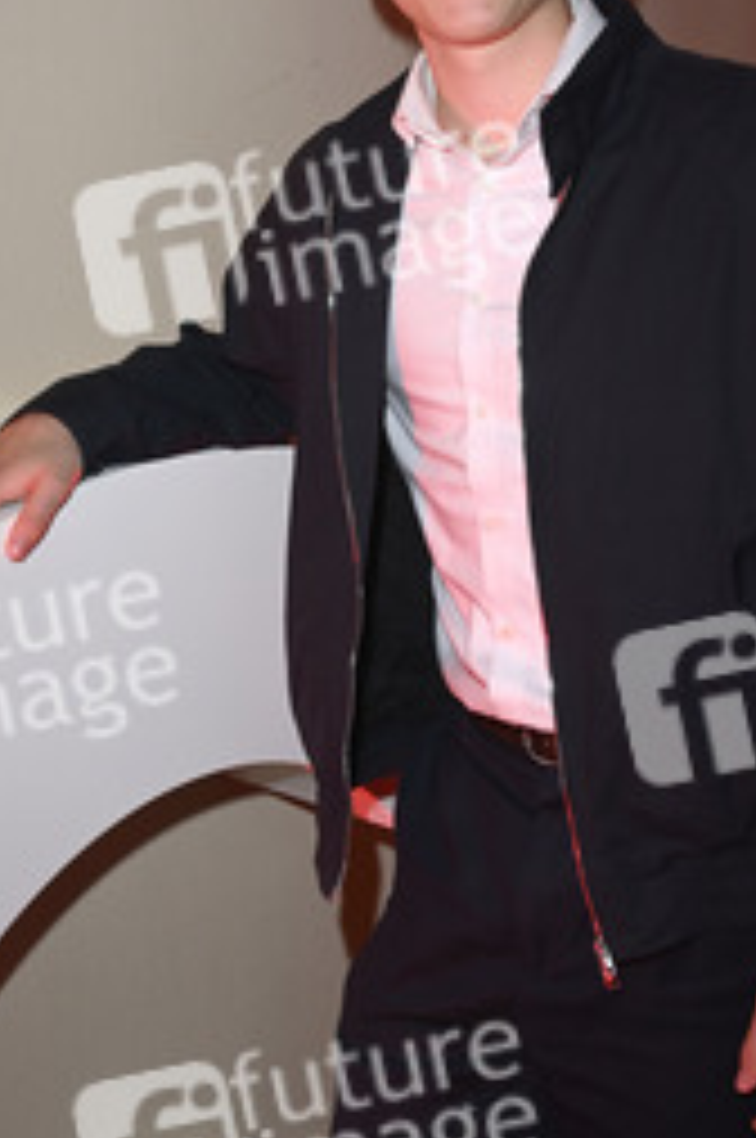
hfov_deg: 27.4
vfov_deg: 40.2
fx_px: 1548
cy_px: 454
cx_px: 436
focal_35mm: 49
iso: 1250
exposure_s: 1/50
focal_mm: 31
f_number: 5.6
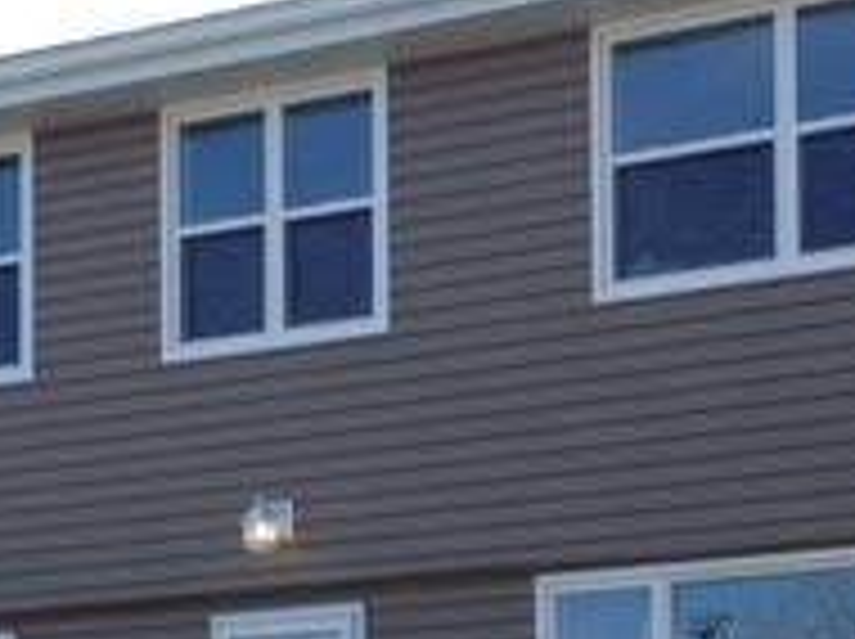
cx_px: 418
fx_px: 2911
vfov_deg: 12.2
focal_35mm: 118
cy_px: 837
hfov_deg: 16.7
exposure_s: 1/649
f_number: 2.4
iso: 50
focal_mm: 4.28
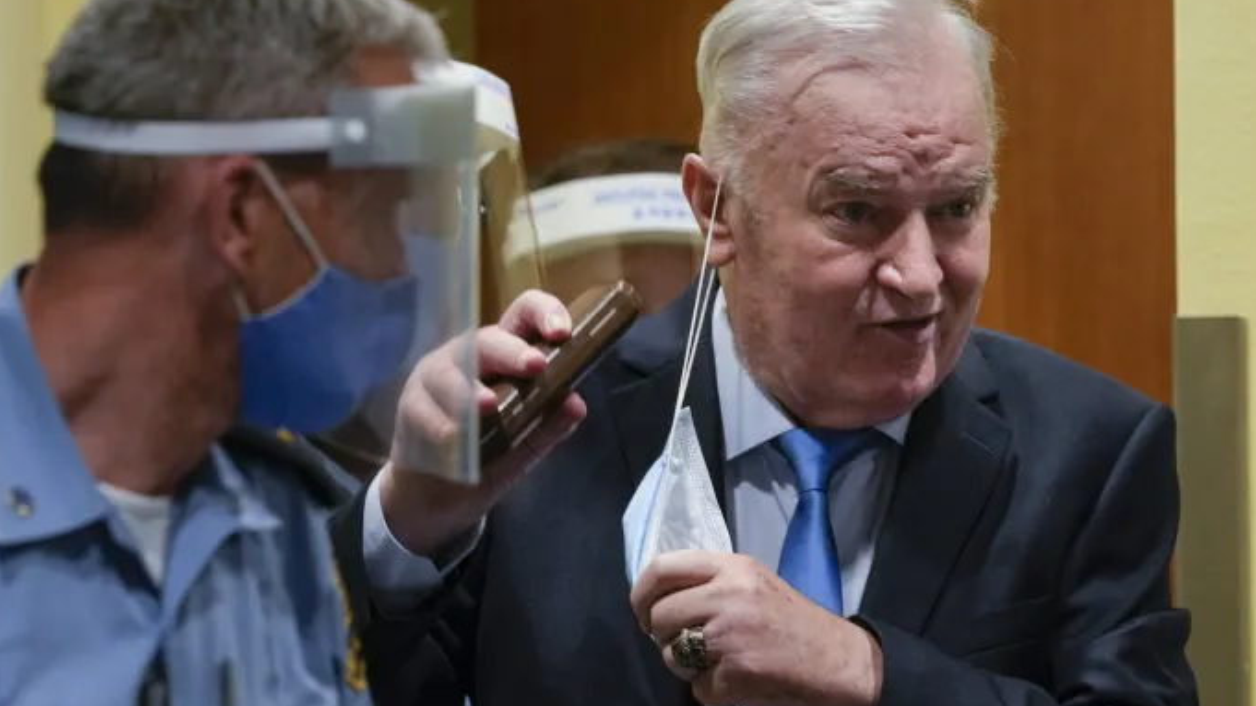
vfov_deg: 5.2
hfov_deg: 9.2
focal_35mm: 234
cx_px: 682
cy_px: 353
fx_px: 7793
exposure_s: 1/400
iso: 1600
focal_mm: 200
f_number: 4
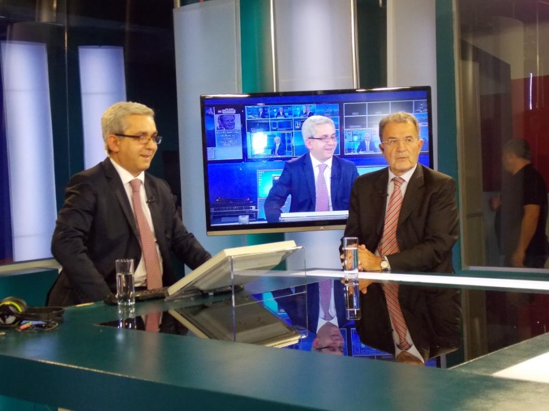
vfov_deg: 28.0
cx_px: 274
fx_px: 825
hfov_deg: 36.8
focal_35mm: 52
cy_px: 206
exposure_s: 1/30
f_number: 3.9
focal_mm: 9.3
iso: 400
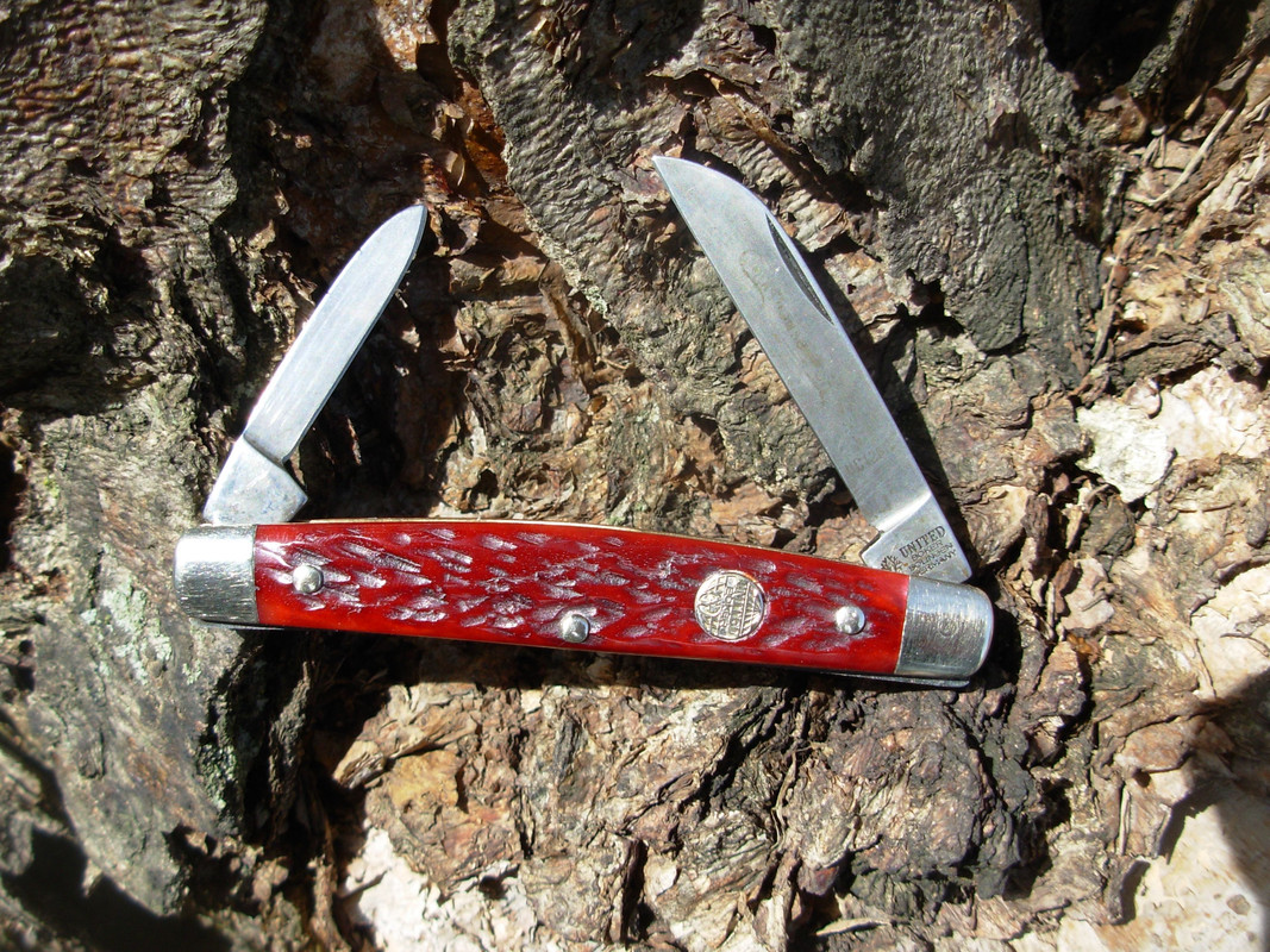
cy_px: 476
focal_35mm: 38
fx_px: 1394
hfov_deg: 49.0
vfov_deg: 37.7
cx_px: 635
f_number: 2.9
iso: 50
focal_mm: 6.3
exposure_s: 1/456
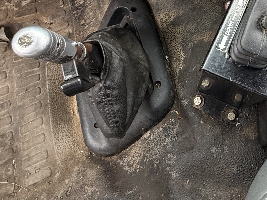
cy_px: -3
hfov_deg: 43.6
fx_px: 293
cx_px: 253
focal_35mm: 38
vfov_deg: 34.1
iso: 100
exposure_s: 1/99
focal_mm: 2.22
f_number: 2.2
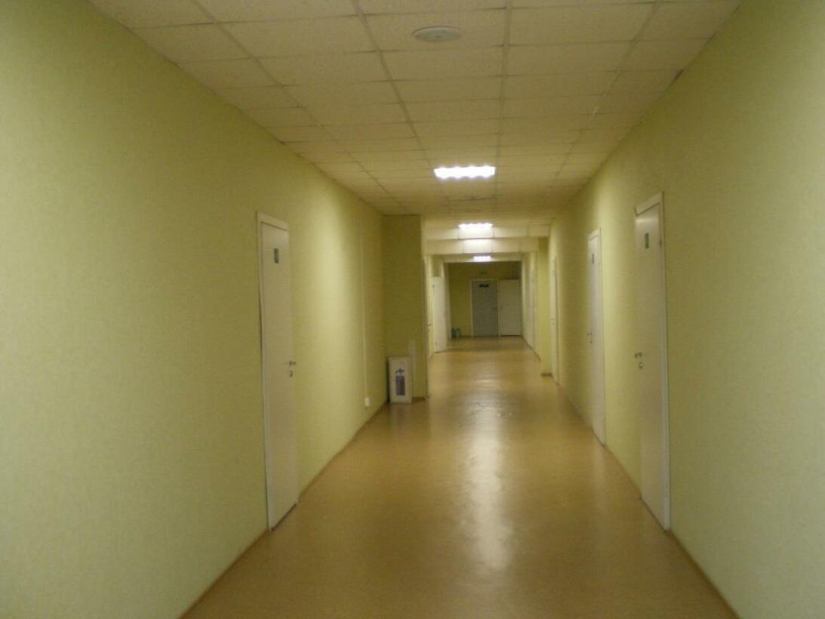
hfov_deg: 49.0
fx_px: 906
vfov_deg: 37.7
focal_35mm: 38
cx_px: 412
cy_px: 310
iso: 400
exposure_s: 1/30
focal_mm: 6.3
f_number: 3.1
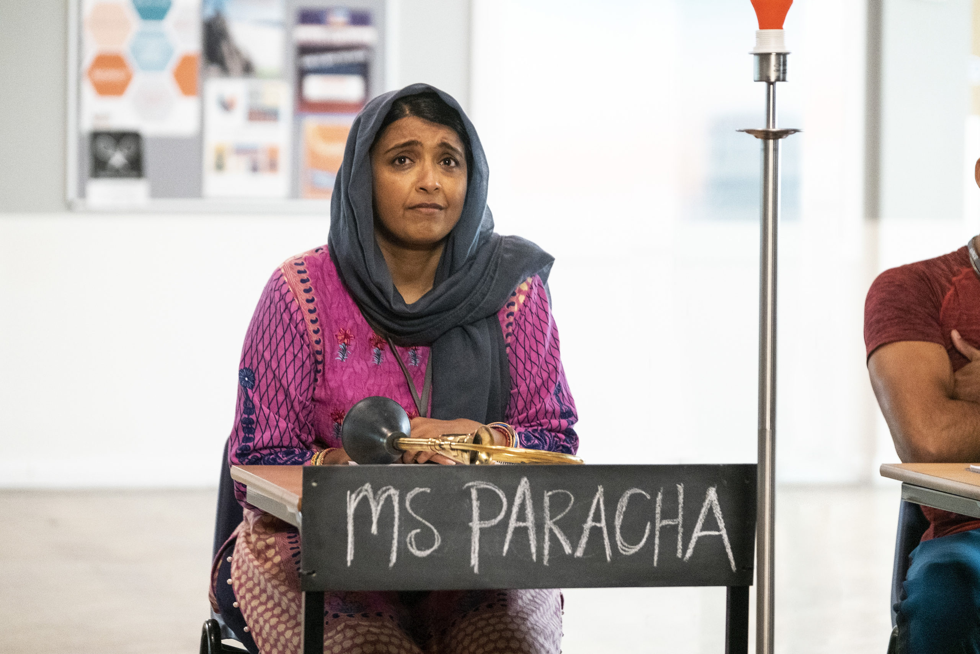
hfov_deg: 14.0
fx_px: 4002
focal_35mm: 147
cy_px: 327
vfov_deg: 9.3
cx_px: 490
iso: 2500
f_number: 3.2
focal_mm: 98.2
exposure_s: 1/60
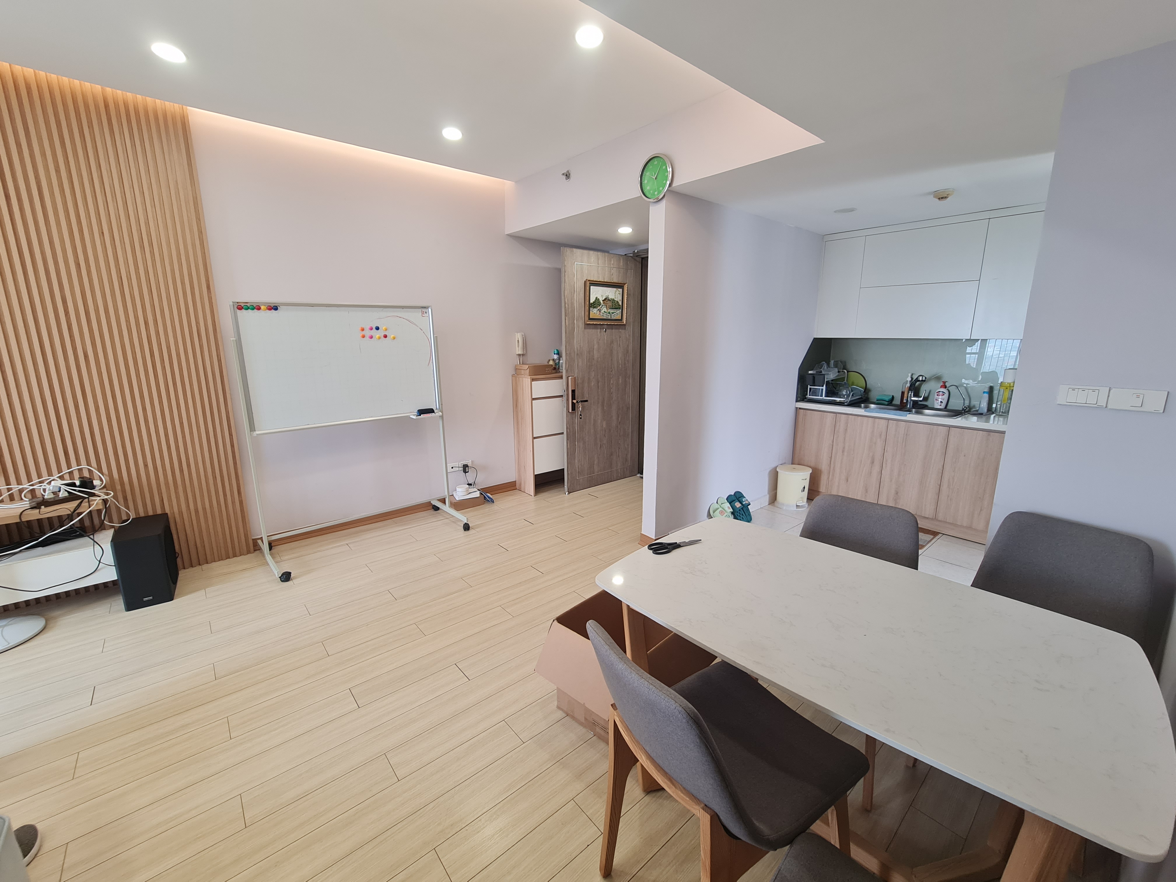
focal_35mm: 13
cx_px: 588
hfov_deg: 106.2
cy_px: 441
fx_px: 442
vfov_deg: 89.9
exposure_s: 1/50
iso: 100
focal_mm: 2.2
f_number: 2.2
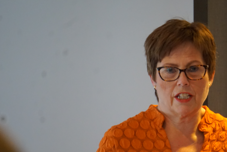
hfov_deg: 4.0
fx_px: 3209
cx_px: 171
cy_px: 115
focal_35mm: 509
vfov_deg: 2.7
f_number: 6.3
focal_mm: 210
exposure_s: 1/60
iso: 3200
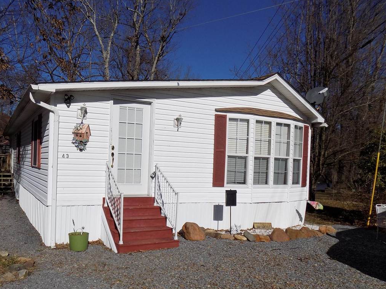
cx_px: 143
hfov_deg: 60.8
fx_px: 323
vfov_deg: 48.0
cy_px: 169
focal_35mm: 29
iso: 80
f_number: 9.9
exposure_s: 1/320
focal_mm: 4
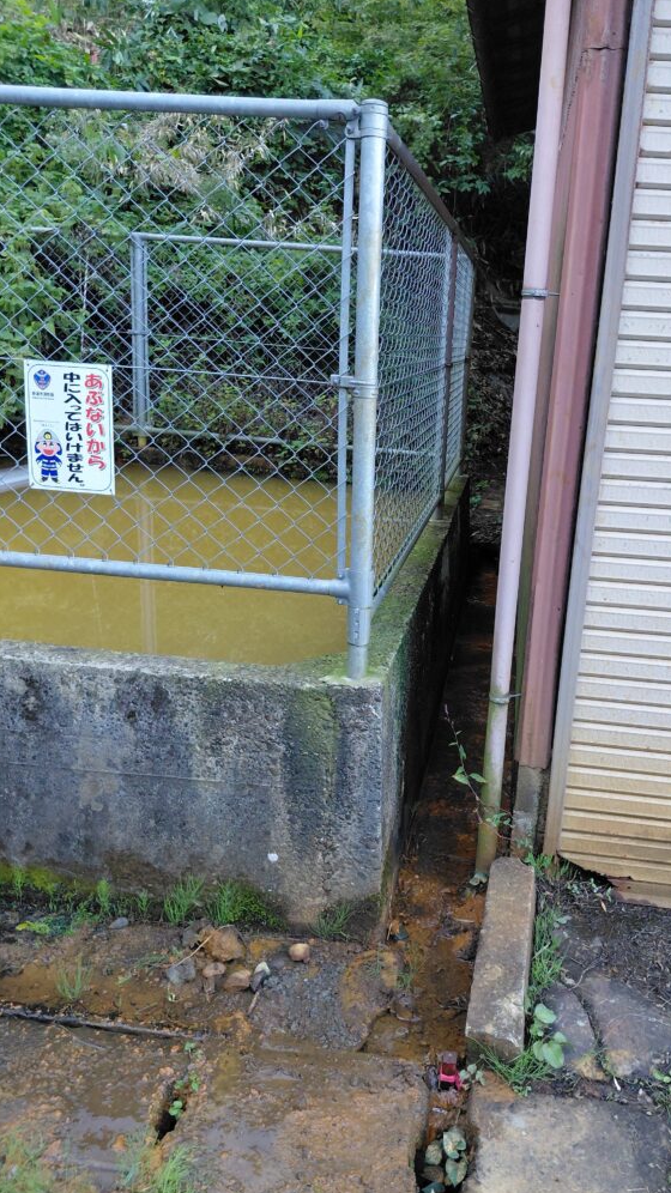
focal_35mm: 28
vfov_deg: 67.9
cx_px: 457
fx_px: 886
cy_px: 586
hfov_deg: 40.9
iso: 125
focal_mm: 4.69
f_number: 1.8
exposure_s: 1/120
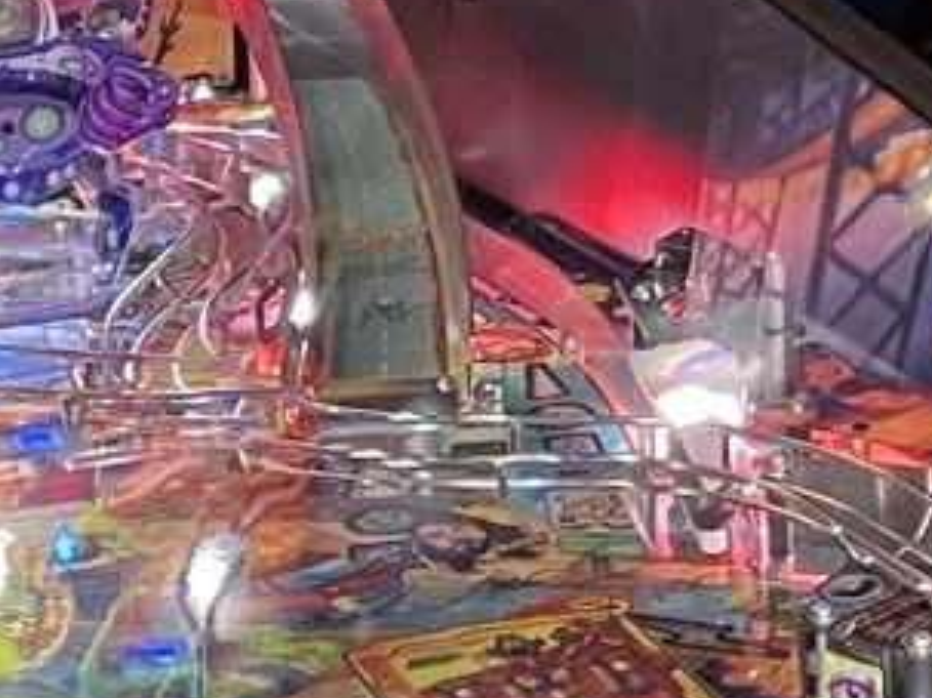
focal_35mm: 176
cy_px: -289
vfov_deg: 8.3
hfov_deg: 10.4
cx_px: 1815
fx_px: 4737
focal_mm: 4.2
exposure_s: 1/60
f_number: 1.6
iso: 250
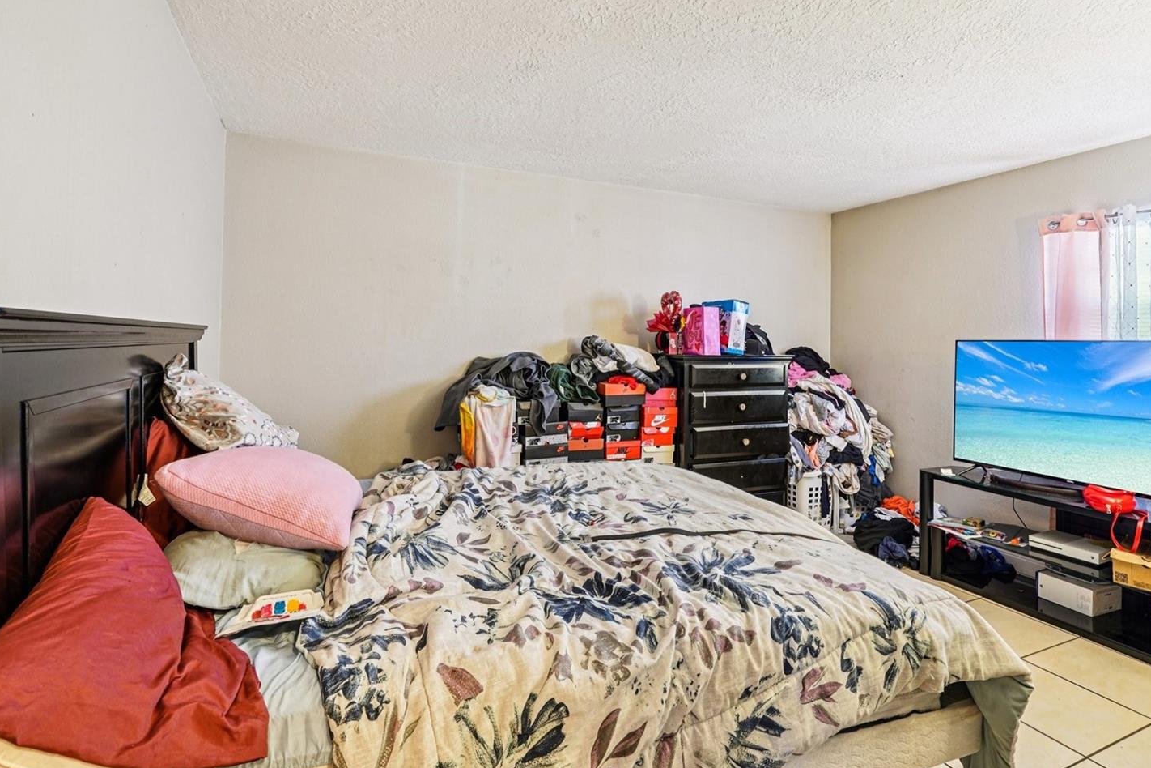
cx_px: 592
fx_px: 575
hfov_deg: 90.0
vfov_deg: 67.2
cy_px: 339
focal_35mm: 18
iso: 400
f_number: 8
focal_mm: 16
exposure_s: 1.5
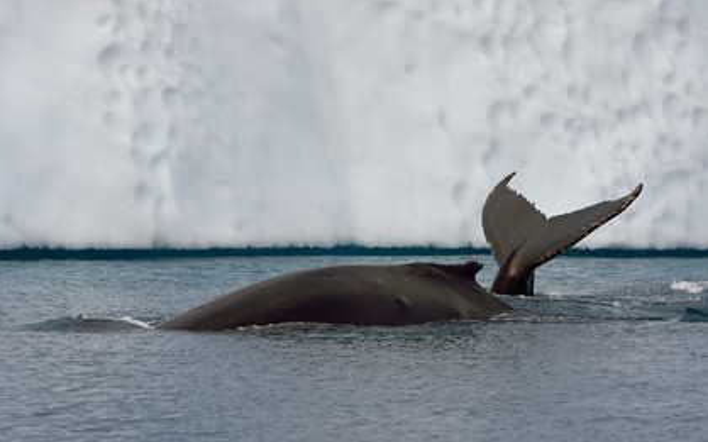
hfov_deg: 7.3
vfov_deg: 4.6
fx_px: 5536
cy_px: 220
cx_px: 354
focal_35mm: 287
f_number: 6.3
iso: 200
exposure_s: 1/500
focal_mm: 280
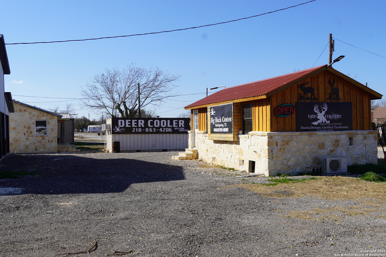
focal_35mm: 38
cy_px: 128
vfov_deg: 35.5
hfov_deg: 51.3
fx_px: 402
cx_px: 193
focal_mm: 25
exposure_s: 1/160
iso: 100
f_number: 10
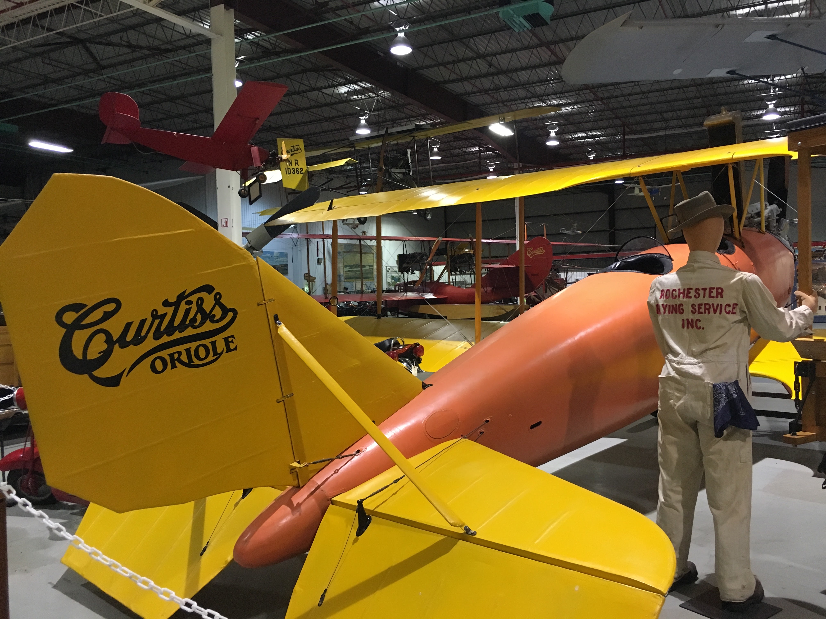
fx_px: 692
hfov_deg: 61.7
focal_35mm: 29
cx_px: 413
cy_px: 310
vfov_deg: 48.2
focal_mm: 4.15
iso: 160
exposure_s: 1/30
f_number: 2.2
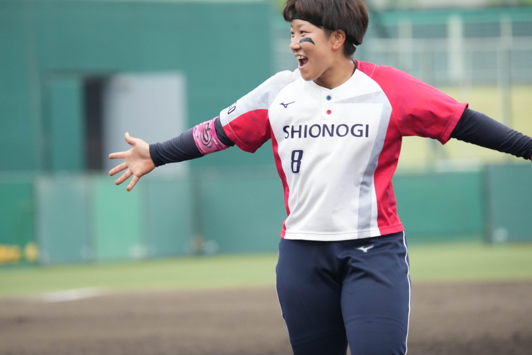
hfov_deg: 5.3
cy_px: 154
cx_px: 267
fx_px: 5764
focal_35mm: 390
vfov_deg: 3.5
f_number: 5.6
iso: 6400
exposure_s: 1/1600
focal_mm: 337.1
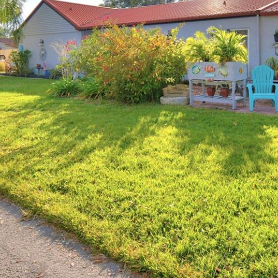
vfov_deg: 42.2
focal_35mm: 38
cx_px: 222
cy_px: 63
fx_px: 345
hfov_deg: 41.9
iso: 100
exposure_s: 1/1000
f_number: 4.5
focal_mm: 10
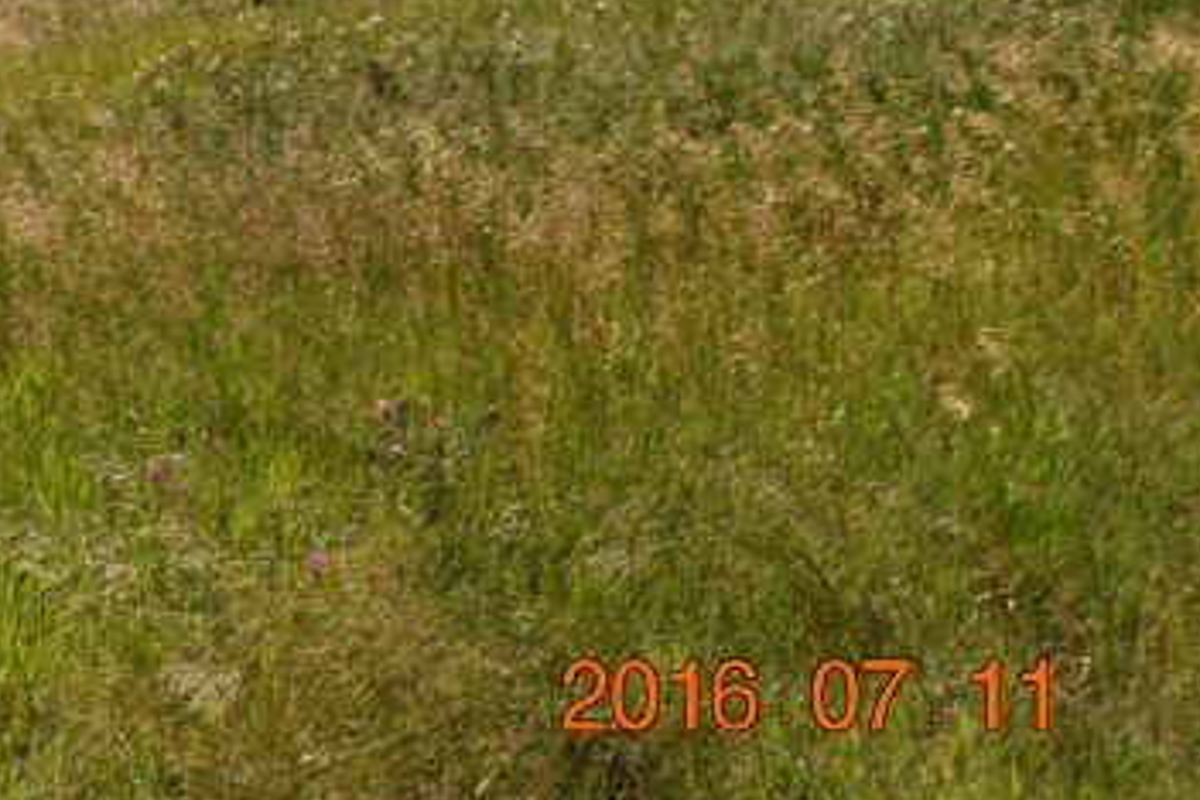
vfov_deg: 12.1
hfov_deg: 17.5
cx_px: -359
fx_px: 3648
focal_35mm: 109
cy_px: -294
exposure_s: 1/200
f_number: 10
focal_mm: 25
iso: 100
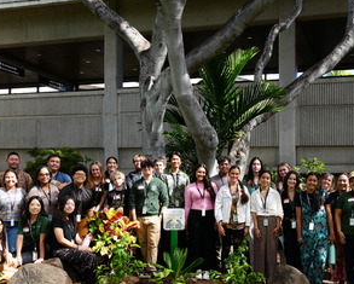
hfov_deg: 38.0
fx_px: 514
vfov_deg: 30.7
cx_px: 191
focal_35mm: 49
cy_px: 186
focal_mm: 18
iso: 100
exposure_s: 1/100
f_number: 6.3
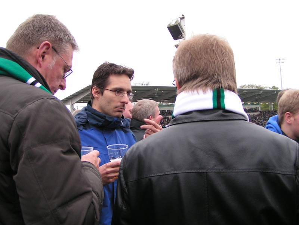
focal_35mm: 38
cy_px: 112
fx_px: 328
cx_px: 150
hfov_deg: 49.0
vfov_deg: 37.7
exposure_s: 1/125
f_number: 3.5
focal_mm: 5.8
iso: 50
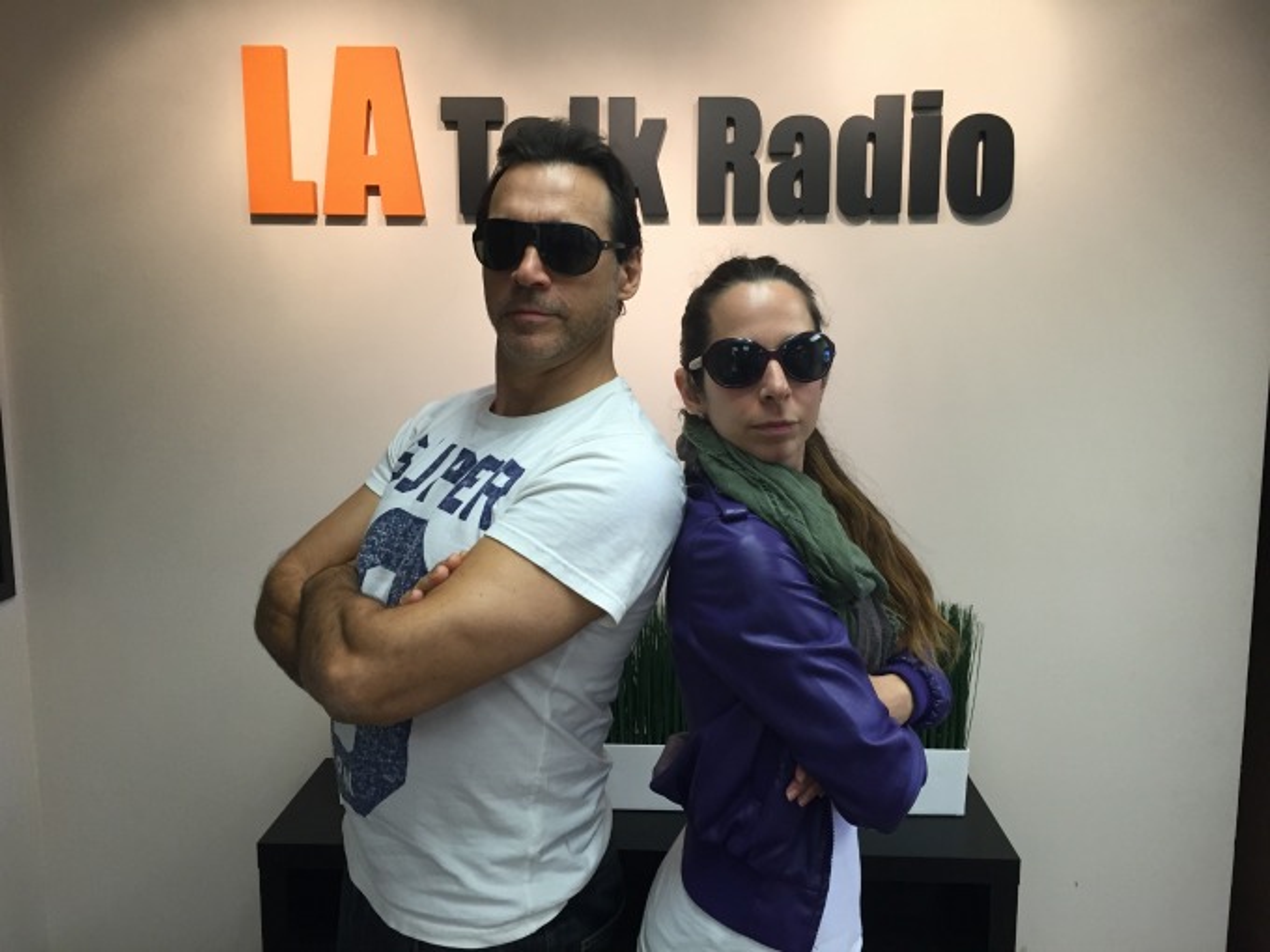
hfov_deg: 61.7
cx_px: 635
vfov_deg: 48.2
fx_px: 1064
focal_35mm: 29
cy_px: 476
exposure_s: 1/30
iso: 50
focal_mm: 4.15
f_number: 2.2
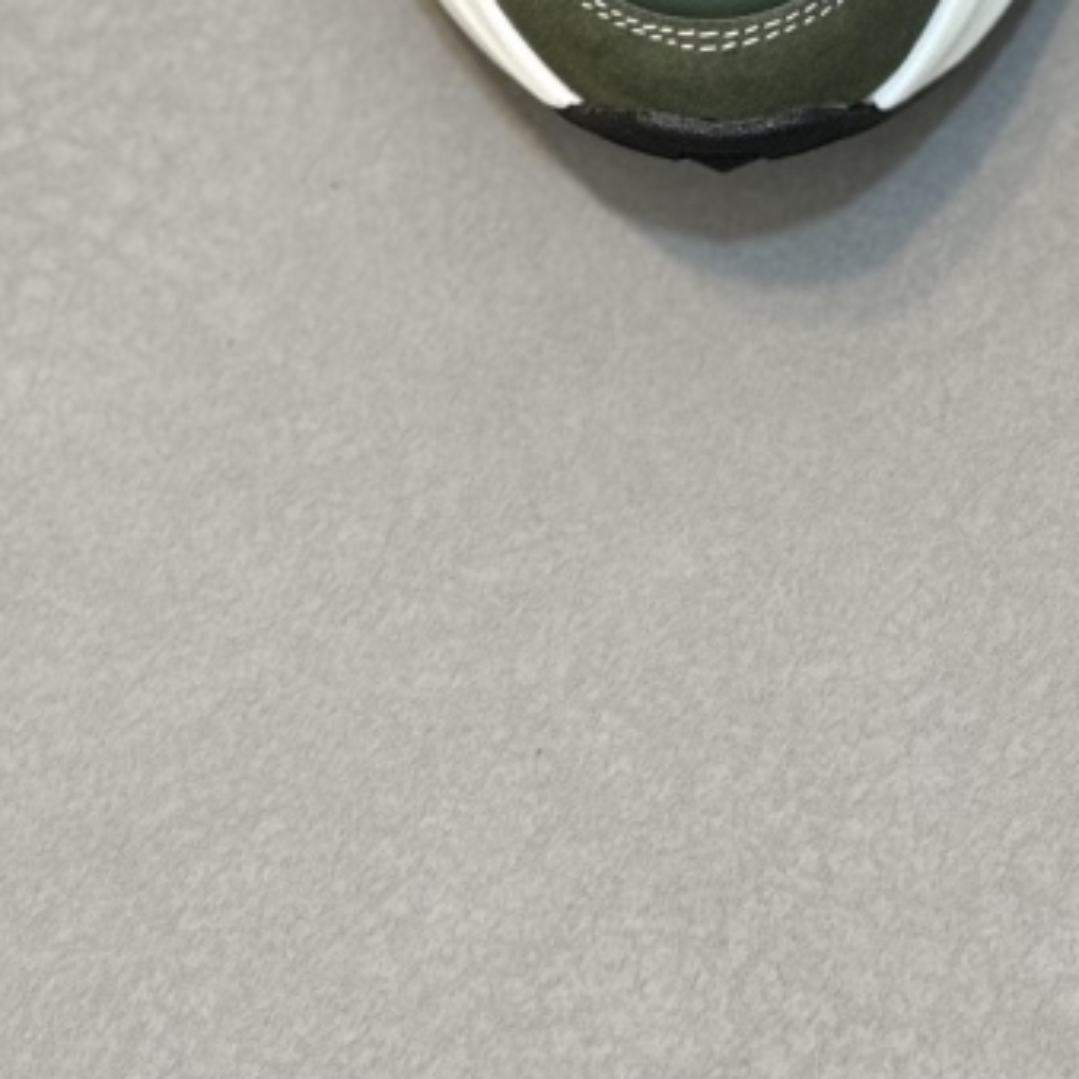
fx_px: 6348
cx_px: 996
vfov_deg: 9.4
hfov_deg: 9.7
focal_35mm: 180
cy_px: -716
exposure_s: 1/50
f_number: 1.78
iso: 64
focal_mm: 6.76
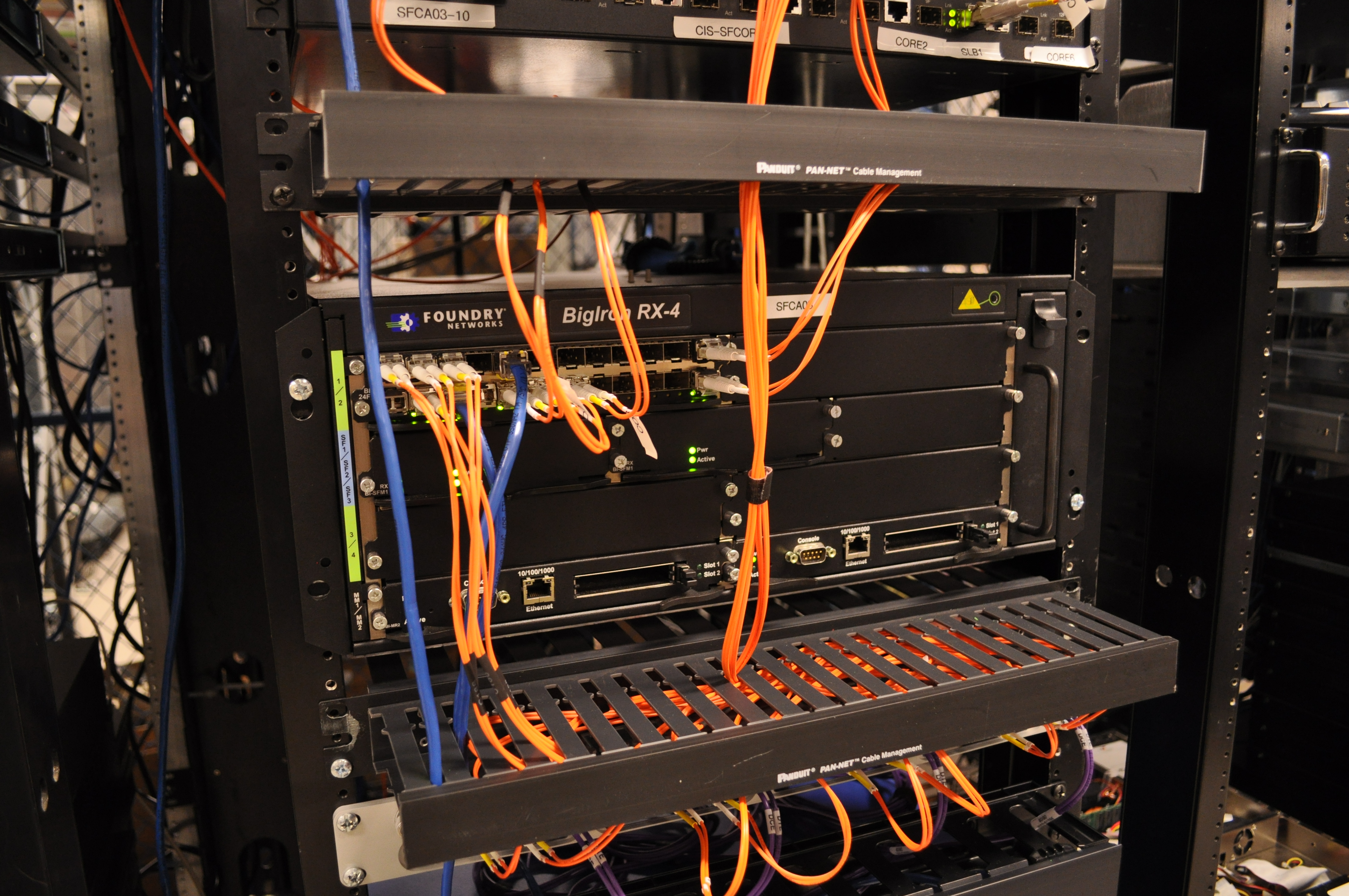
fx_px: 1011
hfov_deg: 67.4
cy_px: 448
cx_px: 674
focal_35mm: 27
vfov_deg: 47.8
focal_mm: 18
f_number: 3.5
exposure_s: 1/20
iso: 800
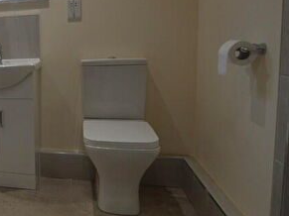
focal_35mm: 38
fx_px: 318
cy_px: 83
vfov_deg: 37.4
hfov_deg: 38.2
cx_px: -47
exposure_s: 1/100
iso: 400
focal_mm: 11
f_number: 5
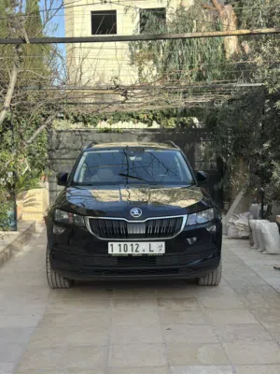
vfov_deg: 39.7
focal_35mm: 48
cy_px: 187
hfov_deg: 30.3
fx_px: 518
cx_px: 140
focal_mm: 6.86
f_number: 1.78
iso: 80
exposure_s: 1/1171
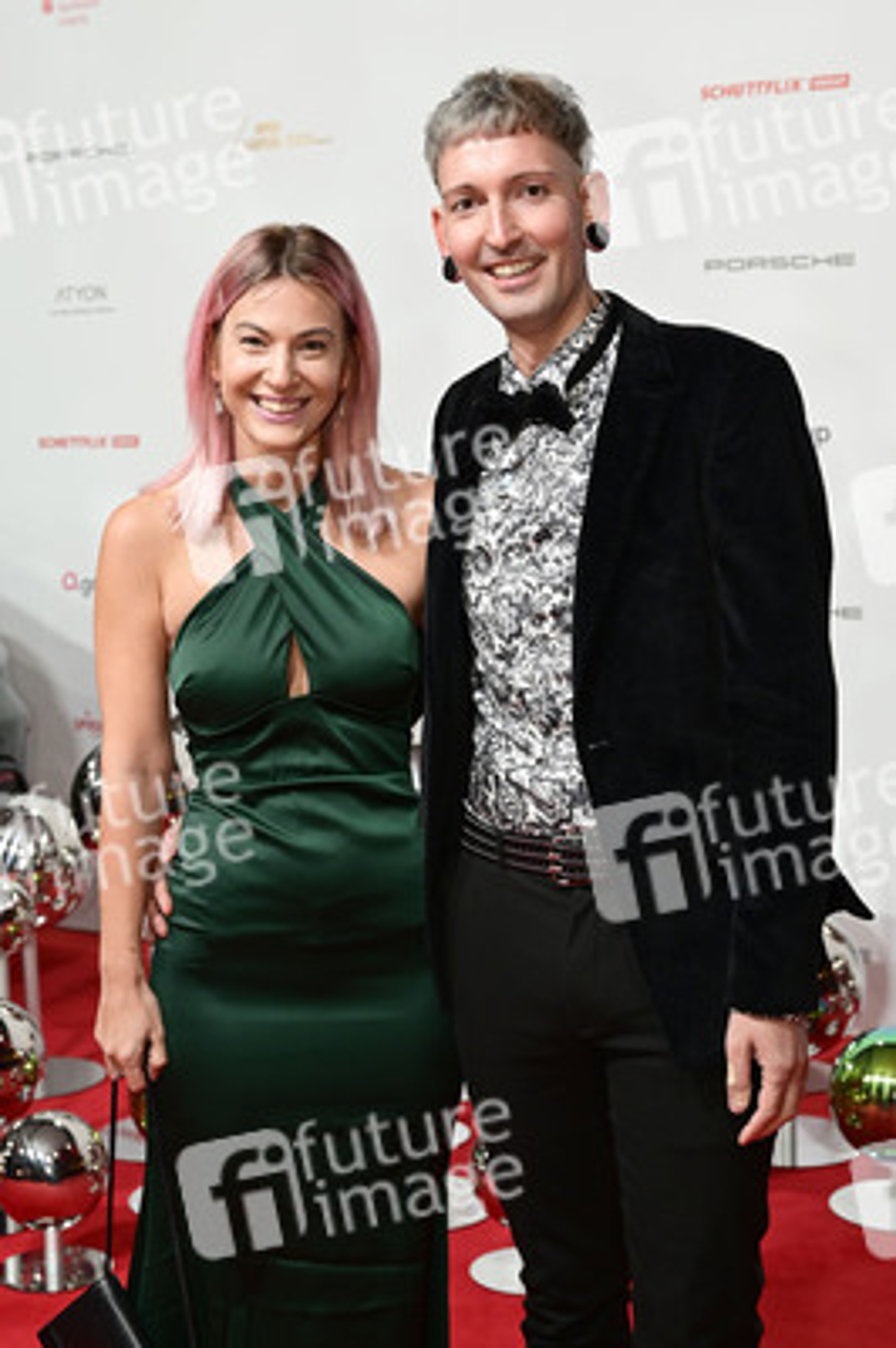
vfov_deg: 40.4
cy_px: 674
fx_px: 1832
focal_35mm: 49
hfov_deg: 27.5
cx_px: 448
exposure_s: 1/200
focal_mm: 49
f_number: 5
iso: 1600
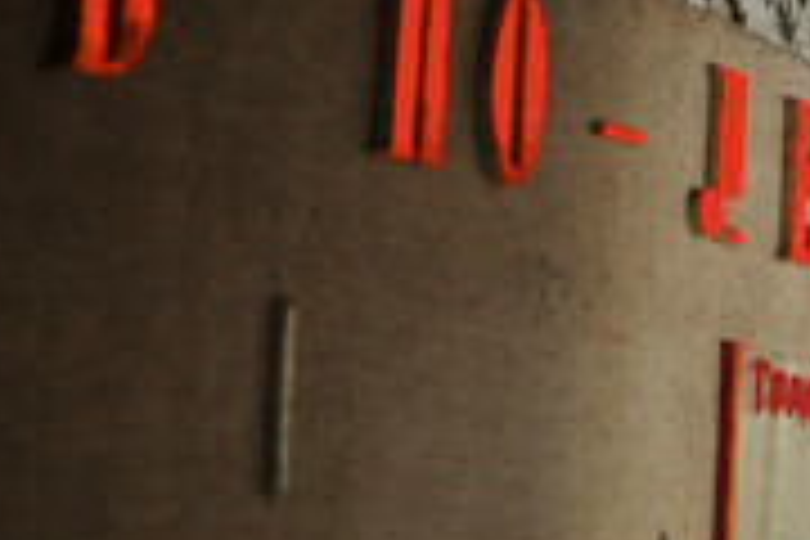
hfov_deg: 21.9
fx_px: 2025
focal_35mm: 90
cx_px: 796
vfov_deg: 15.0
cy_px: 522
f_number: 4
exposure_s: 1/30
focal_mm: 24
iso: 900
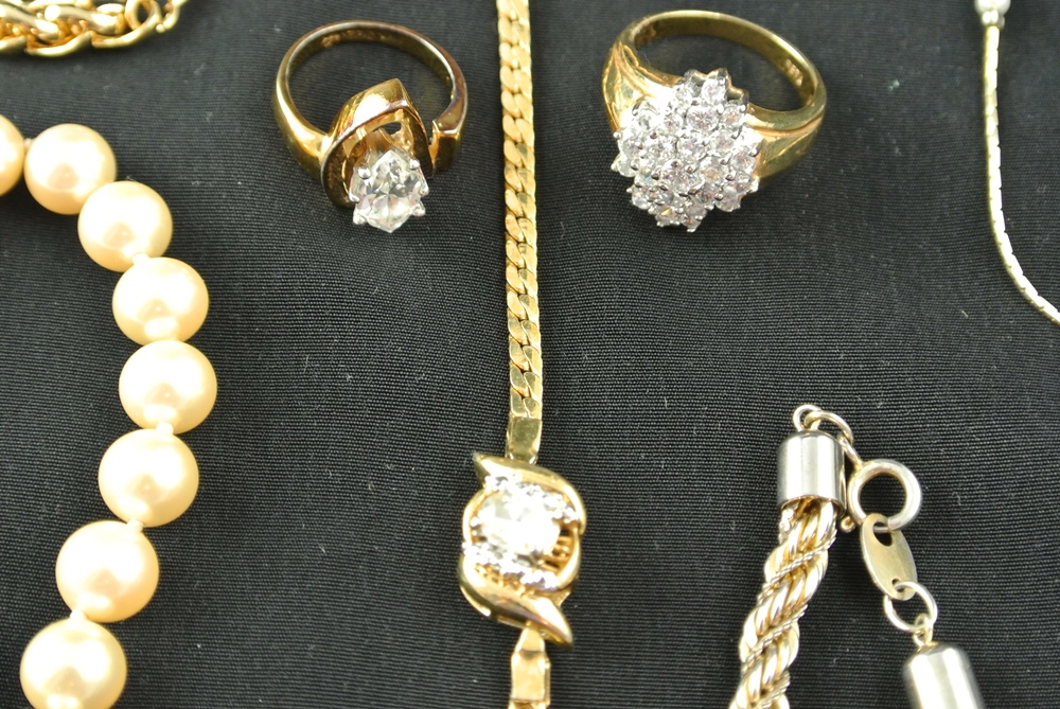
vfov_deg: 19.8
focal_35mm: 69
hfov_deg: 29.2
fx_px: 2034
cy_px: 354
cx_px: 530
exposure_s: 1/40
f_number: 5.3
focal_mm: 25.9
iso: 800
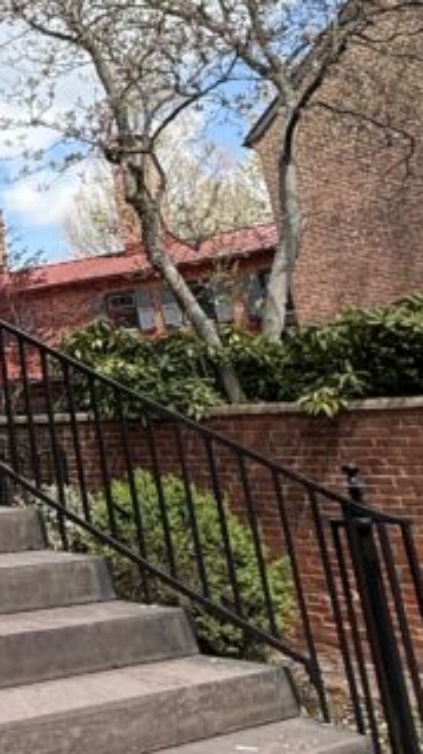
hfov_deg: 18.4
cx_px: -366
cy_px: 149
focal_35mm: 49
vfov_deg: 40.4
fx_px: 979
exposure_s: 1/1033
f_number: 2.2
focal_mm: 2.22
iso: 64
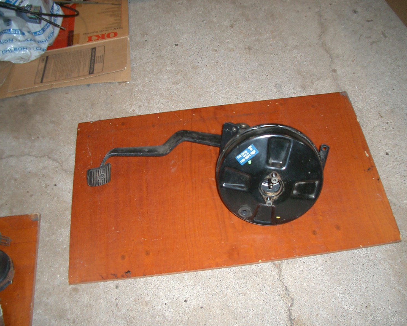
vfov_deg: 40.1
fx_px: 446
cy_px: 162
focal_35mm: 37
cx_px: 213
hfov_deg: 49.1
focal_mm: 5.8
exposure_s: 1/40
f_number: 2.6
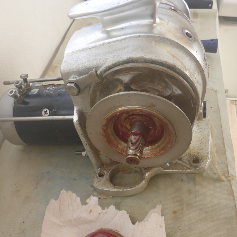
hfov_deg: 48.5
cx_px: 119
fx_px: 263
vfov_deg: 47.8
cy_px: 155
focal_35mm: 34
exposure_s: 1/160
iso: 100
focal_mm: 4.9
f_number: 3.3
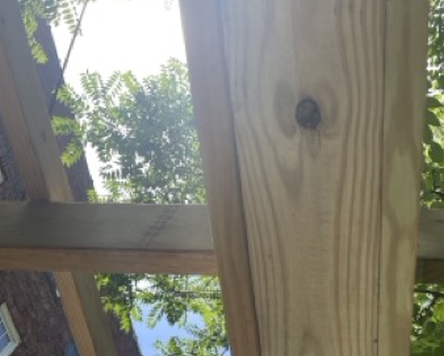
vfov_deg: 28.0
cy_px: 415
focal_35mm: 48
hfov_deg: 38.1
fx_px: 631
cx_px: 310
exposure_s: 1/1057
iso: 32
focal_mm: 5.1
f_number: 1.6
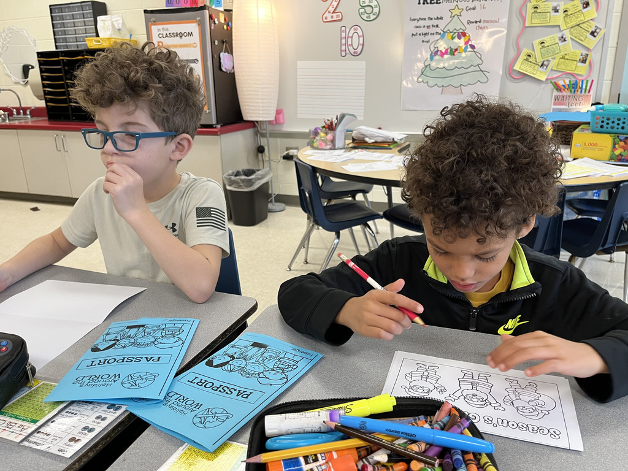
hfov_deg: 67.3
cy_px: 236
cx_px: 314
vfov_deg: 53.1
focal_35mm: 26
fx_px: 472
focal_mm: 5.1
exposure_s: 1/60
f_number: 1.6
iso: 100
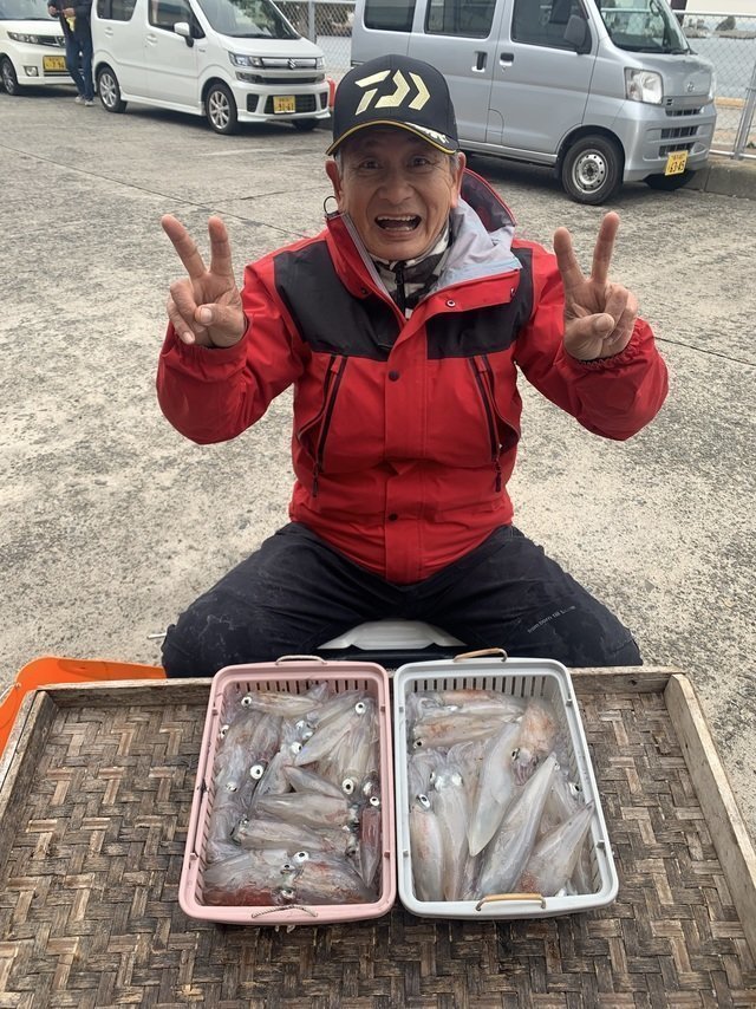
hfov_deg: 53.0
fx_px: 757
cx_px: 378
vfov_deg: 67.3
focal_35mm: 26
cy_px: 504
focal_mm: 4.25
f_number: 1.8
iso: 25
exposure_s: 1/180
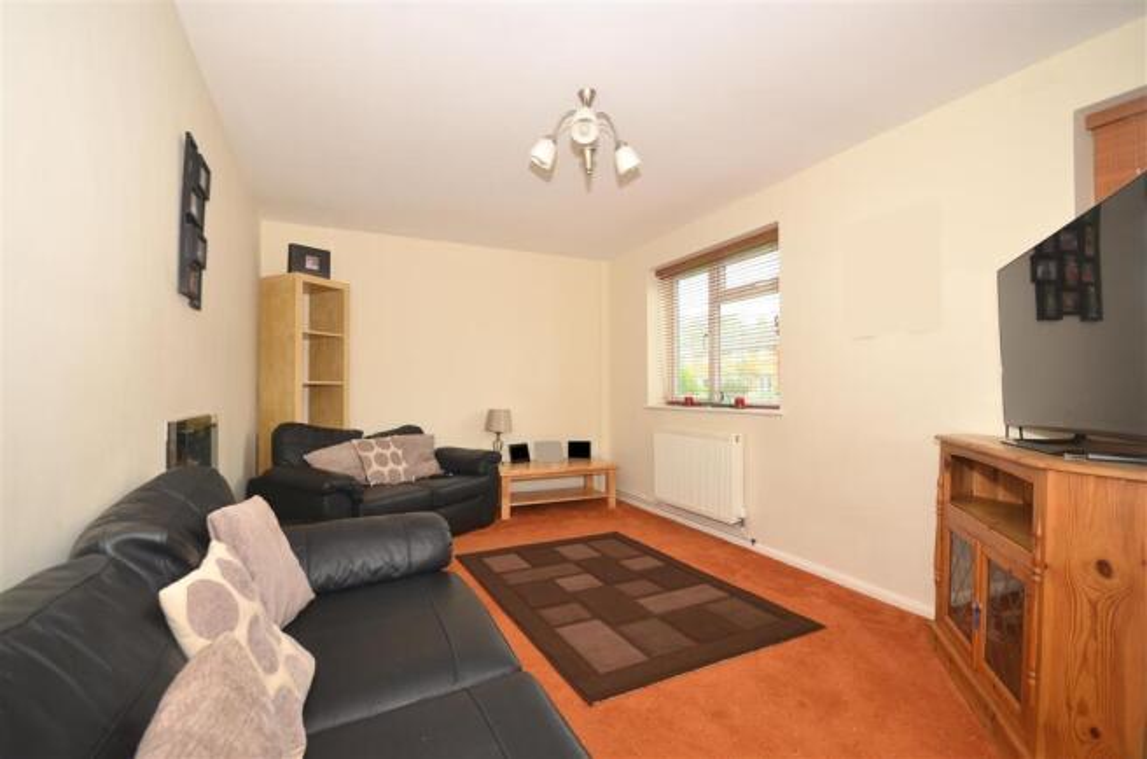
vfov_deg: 71.8
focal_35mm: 16
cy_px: 380
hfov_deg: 95.1
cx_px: 574
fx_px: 524
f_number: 8
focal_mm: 11
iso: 200
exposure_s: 1/4
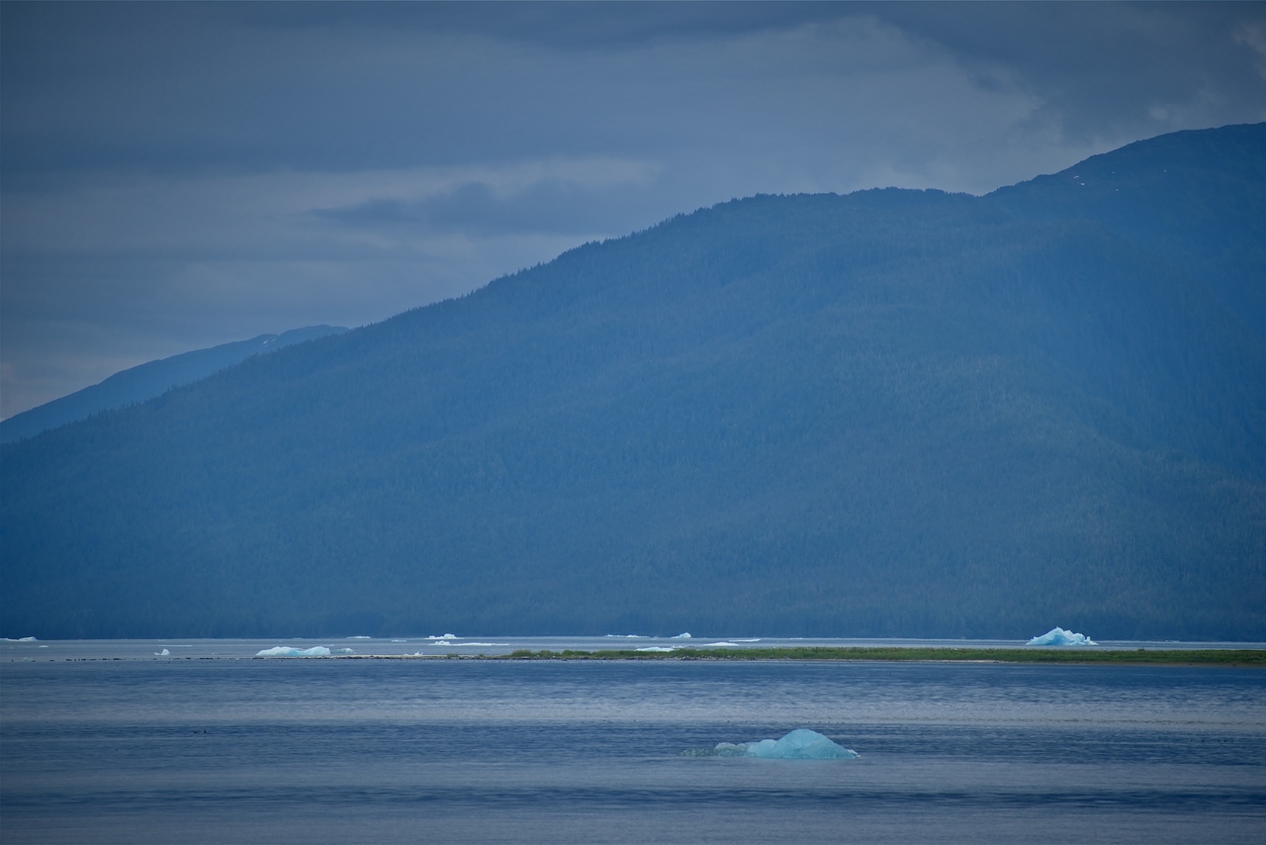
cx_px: 633
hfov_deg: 6.9
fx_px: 10552
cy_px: 422
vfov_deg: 4.6
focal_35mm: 300
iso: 180
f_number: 5.6
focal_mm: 300
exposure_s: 1/640
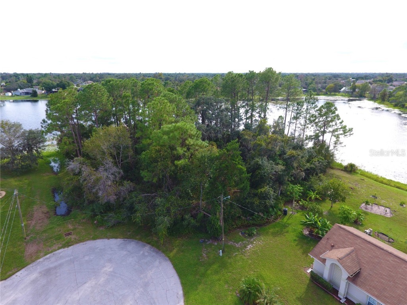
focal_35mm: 20
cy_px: 152
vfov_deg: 66.0
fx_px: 235
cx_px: 204
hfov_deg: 81.7
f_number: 2.8
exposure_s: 1/248
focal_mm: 3.61
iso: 100
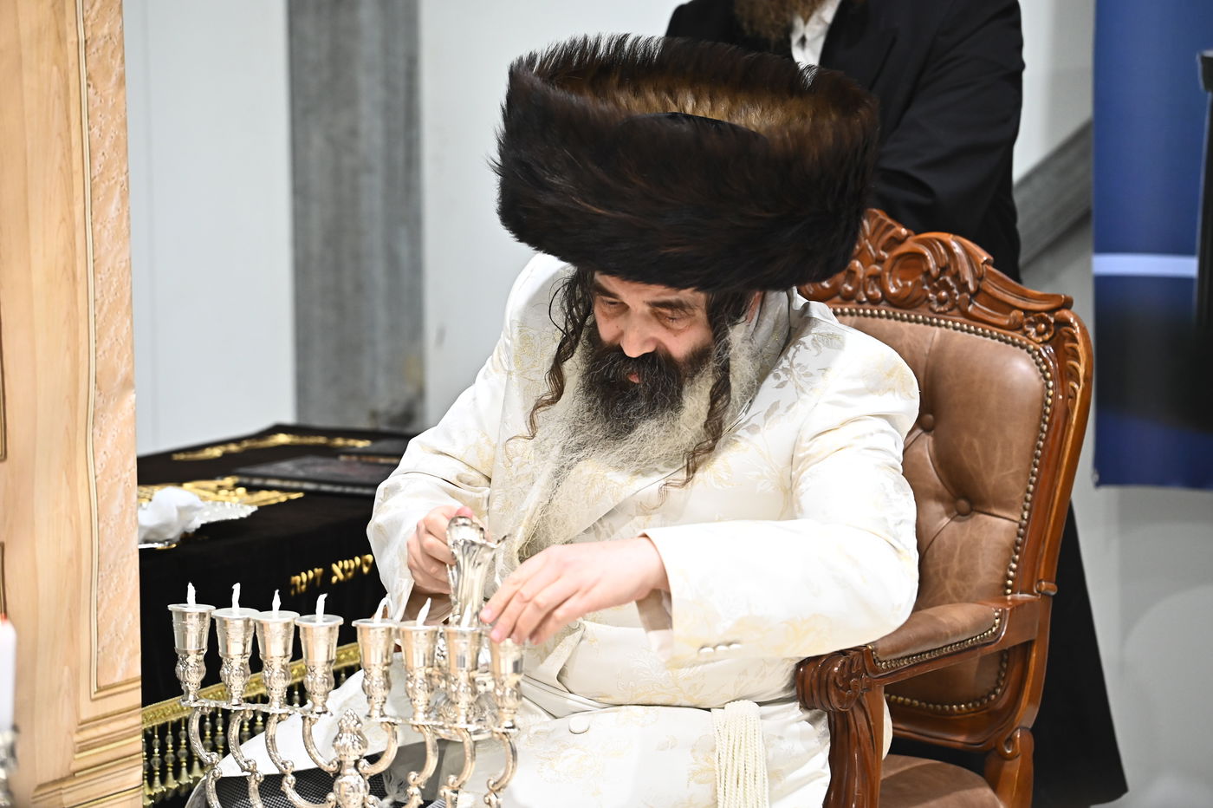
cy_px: 404
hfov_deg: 11.8
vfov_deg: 7.8
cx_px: 606
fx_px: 5893
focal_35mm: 175
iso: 2500
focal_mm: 175
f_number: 4.5
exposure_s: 1/160
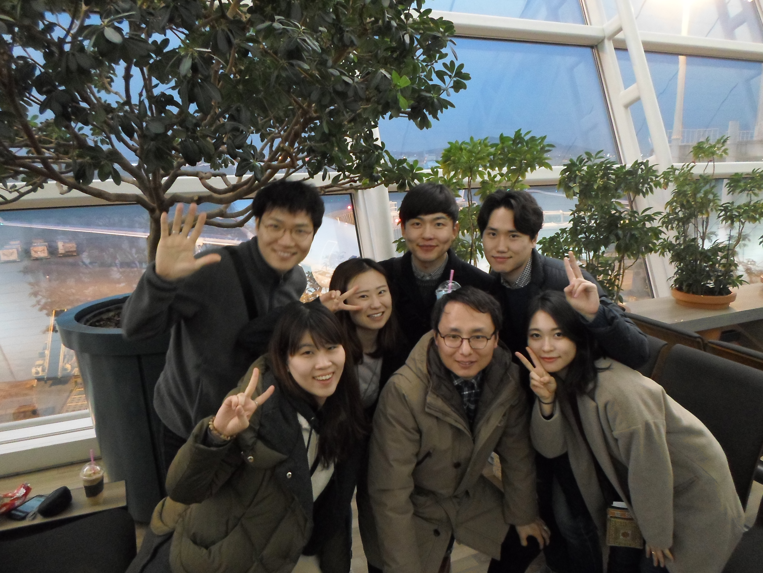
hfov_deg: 69.4
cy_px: 286
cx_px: 382
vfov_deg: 54.9
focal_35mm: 25
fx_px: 551
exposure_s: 1/10
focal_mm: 4.5
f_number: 2.5
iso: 400
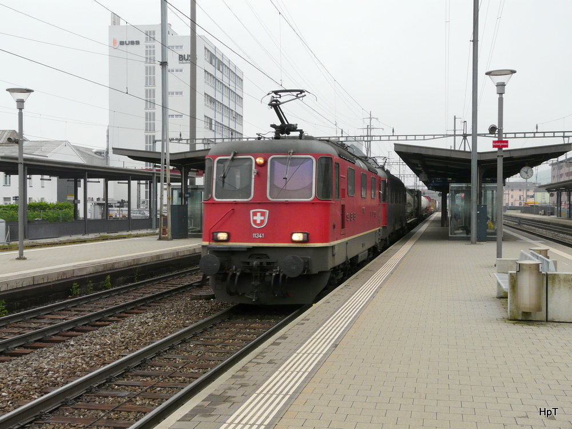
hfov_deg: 42.1
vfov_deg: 32.2
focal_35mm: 45
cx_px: 286
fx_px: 744
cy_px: 214
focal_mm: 7.4
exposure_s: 1/200
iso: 100
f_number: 4.5
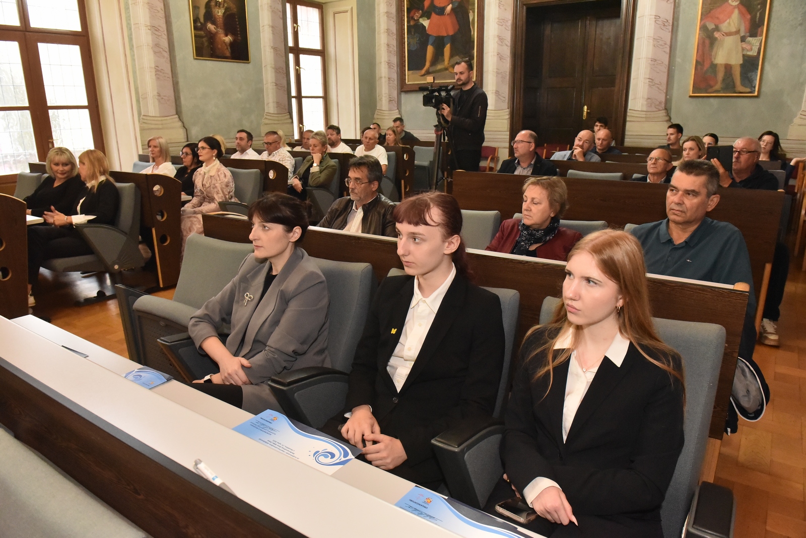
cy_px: 269
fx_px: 537
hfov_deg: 73.7
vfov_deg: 53.2
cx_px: 403
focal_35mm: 24
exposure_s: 1/60
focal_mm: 24
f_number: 6.3
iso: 6400
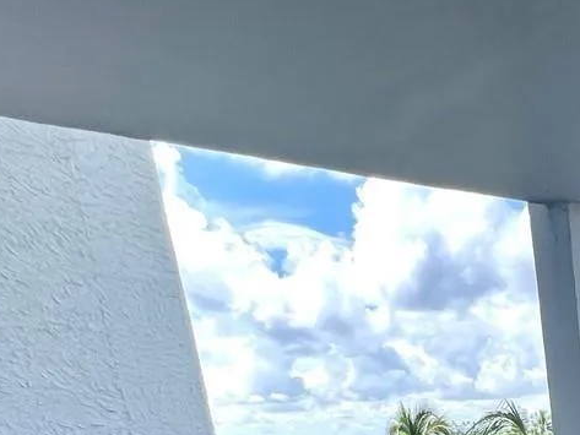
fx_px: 737
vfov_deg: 25.3
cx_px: 709
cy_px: 643
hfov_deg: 34.0
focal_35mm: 44
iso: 32
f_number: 1.8
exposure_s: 1/469
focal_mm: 1.57
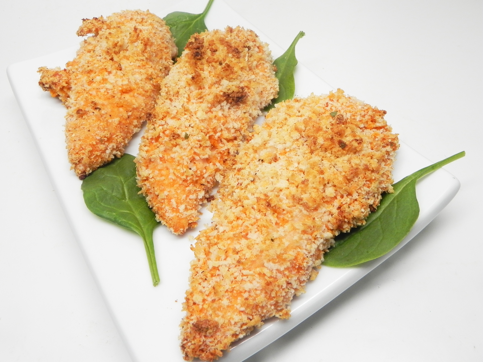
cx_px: 242
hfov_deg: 61.7
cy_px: 181
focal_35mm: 29
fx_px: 405
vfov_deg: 48.2
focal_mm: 5.2
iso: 269
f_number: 5
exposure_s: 1/29.6
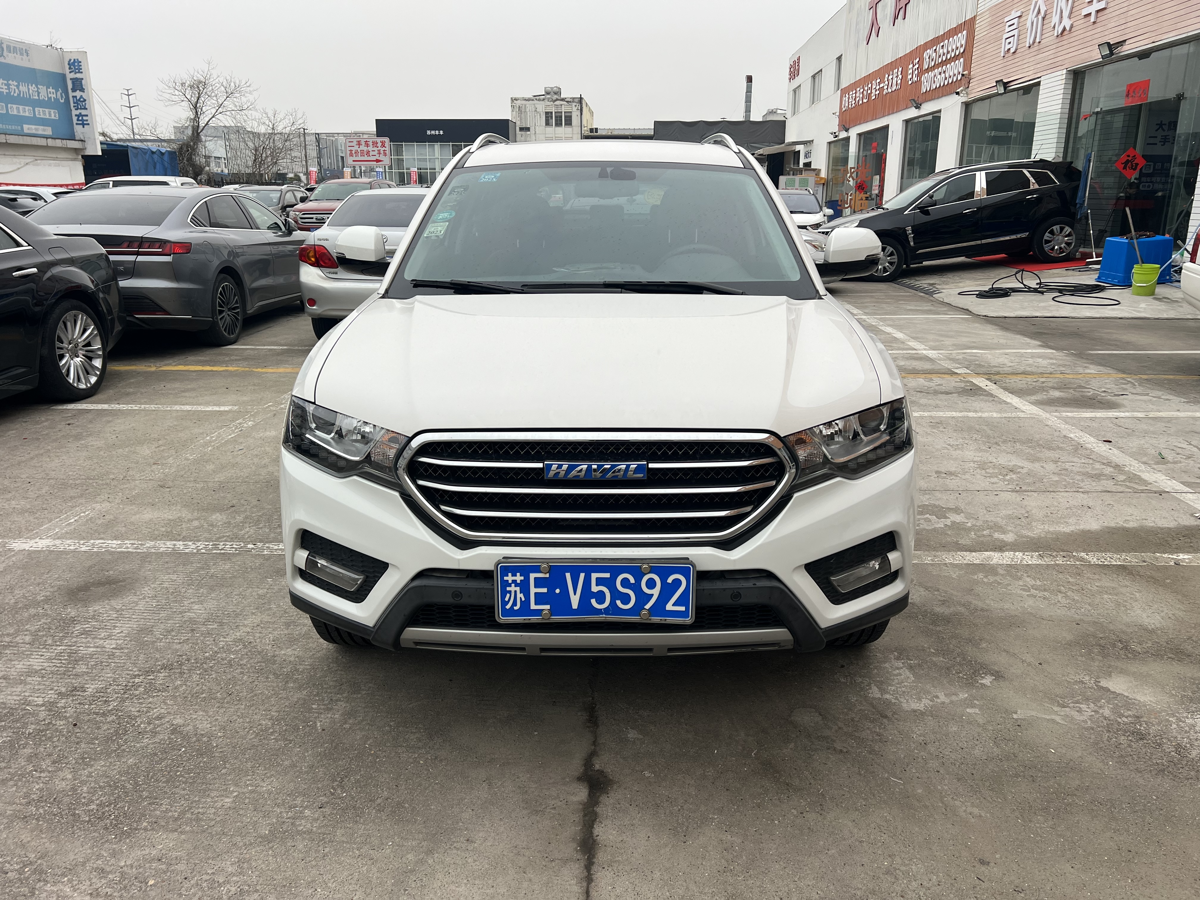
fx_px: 901
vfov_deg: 53.1
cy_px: 450
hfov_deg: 67.3
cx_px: 600
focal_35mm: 26
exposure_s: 1/1019
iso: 50
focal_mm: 5.7
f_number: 1.5
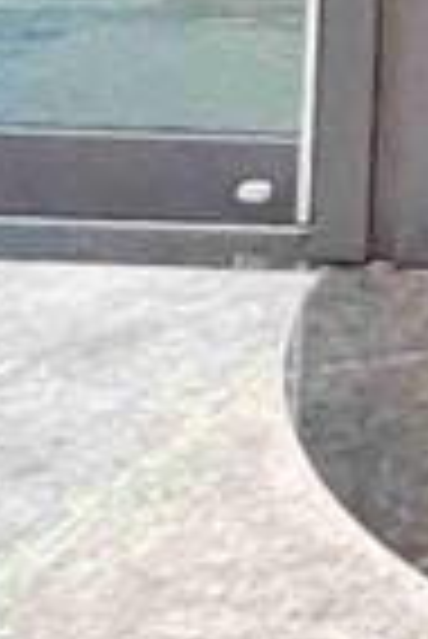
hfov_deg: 9.4
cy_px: -657
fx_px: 2028
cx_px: 1302
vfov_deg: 14.6
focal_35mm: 114
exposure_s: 1/40
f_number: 1.8
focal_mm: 1.57
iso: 800
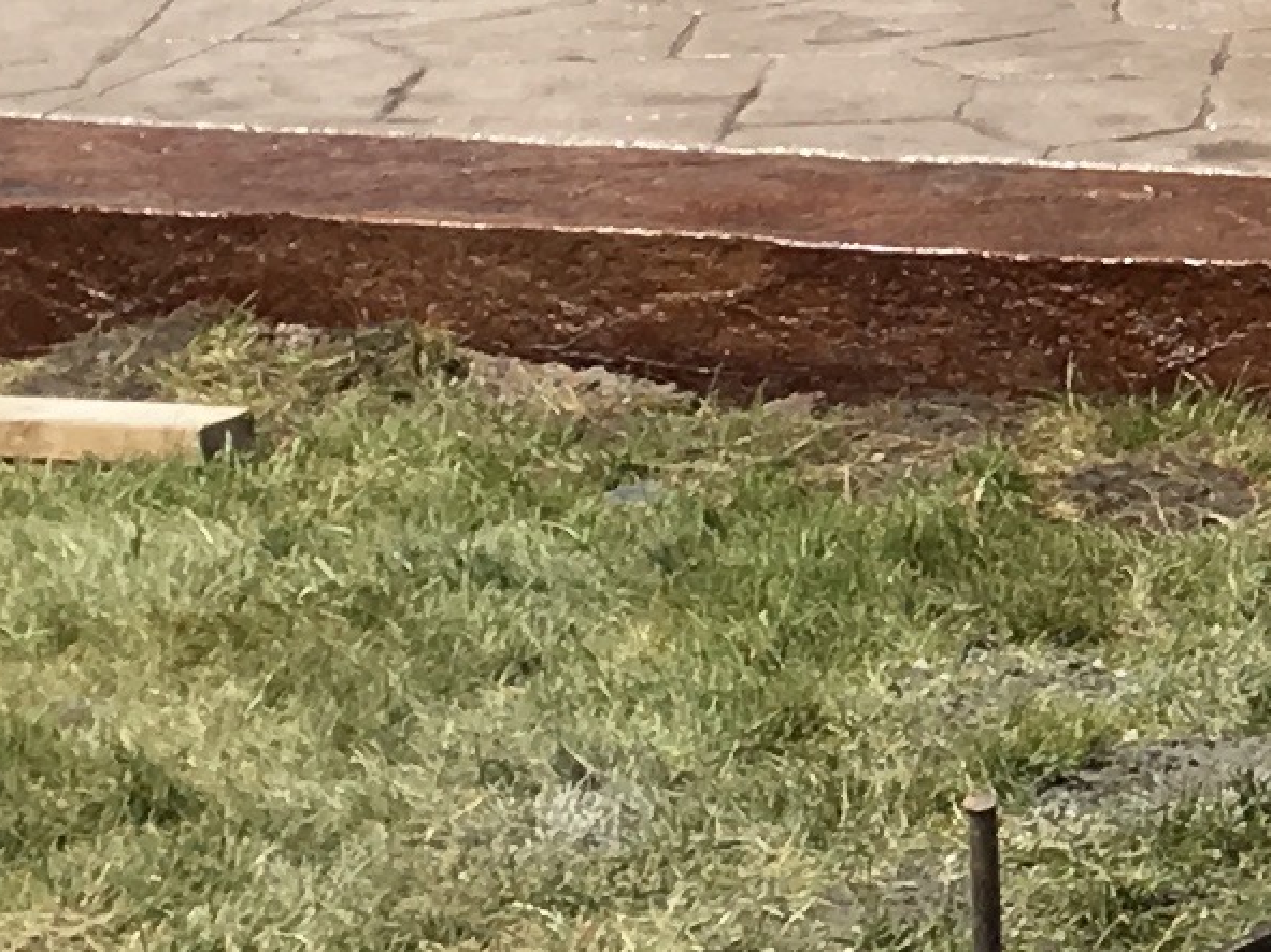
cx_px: 2776
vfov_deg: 7.4
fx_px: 7269
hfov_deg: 9.2
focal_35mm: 198
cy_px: -309
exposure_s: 1/1923
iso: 25
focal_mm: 4.15
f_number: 2.2
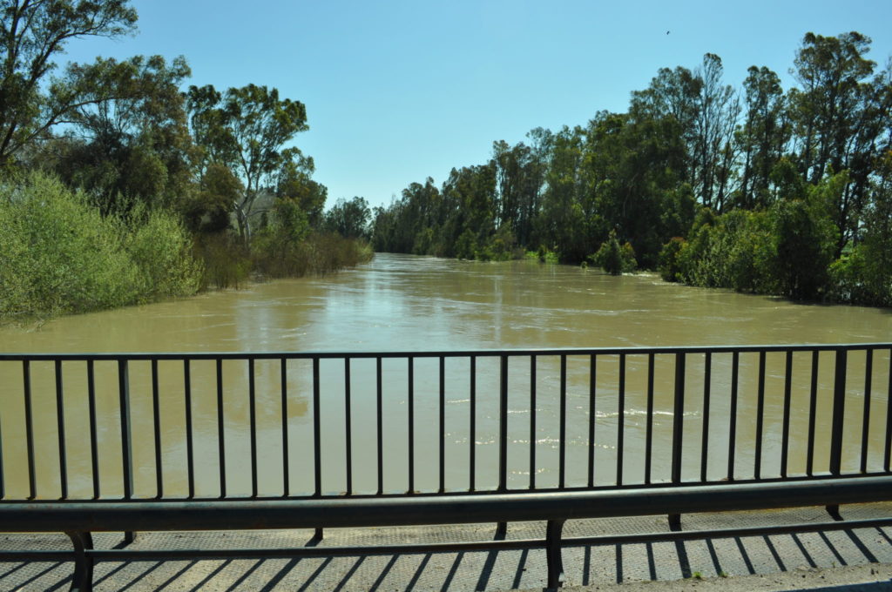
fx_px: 668
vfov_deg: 47.8
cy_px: 296
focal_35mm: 27
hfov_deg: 67.4
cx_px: 446
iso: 200
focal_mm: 18
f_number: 10
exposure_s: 1/500
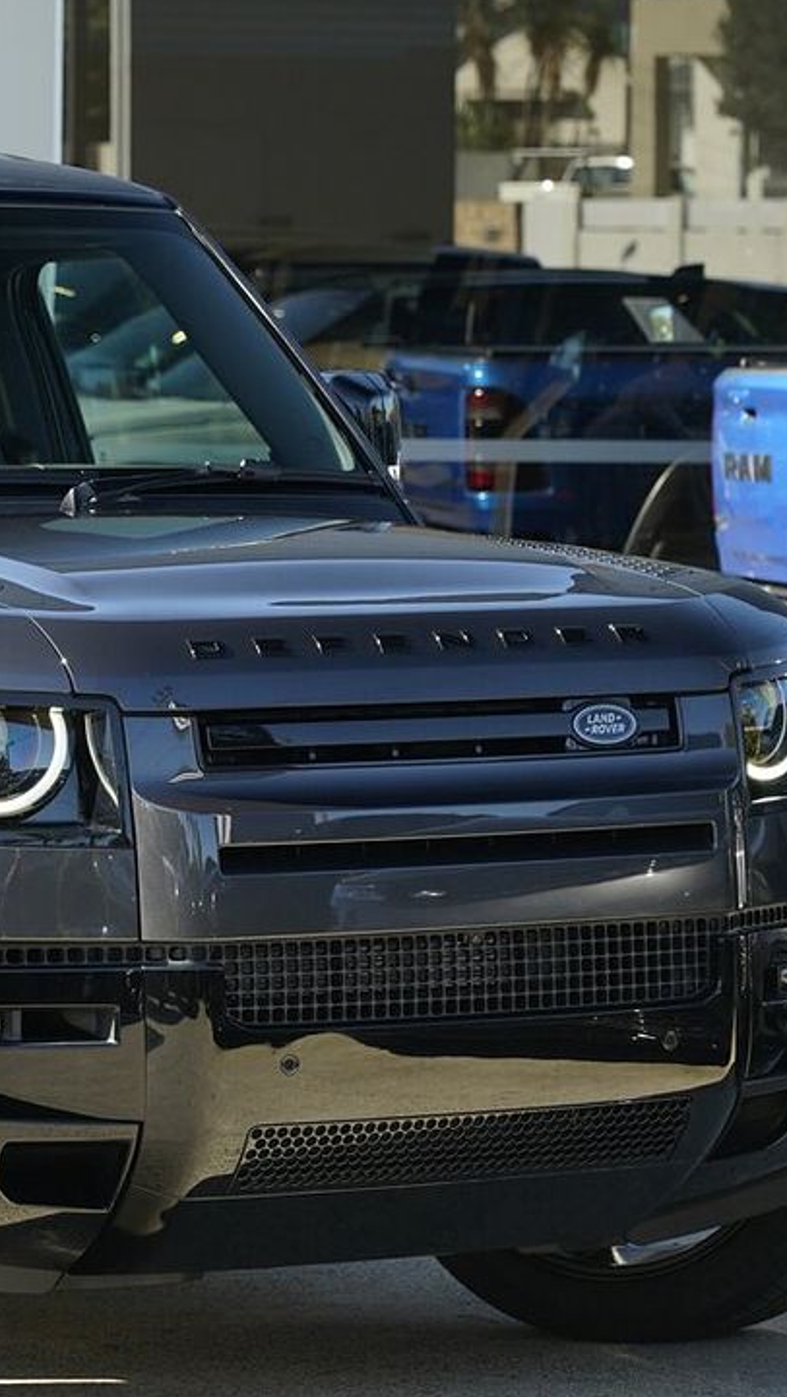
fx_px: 6784
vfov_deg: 11.8
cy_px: 734
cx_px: -147
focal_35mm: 183
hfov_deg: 6.6
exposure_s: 1/400
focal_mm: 105
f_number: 7.1
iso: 800
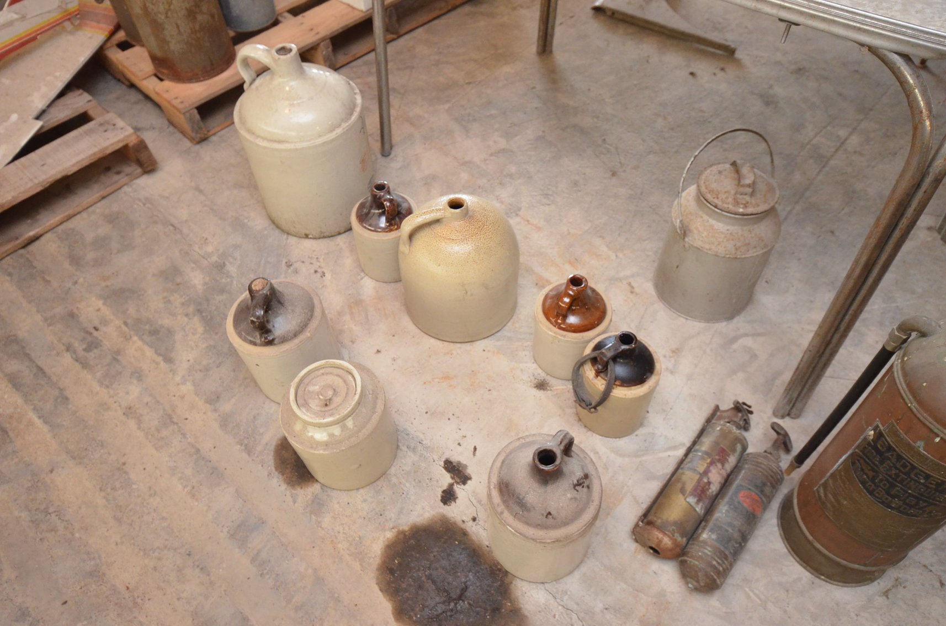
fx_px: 669
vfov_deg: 50.2
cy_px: 313
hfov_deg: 70.6
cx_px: 473
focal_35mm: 26
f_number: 4.2
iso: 2500
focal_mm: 17
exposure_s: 1/60
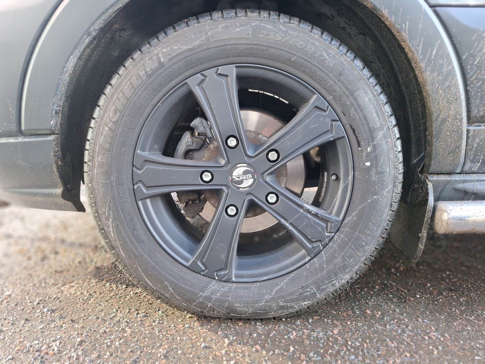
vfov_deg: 58.9
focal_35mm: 23
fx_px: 322
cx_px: 242
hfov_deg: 73.9
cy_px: 182
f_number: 1.8
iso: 80
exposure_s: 1/100
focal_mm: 5.54
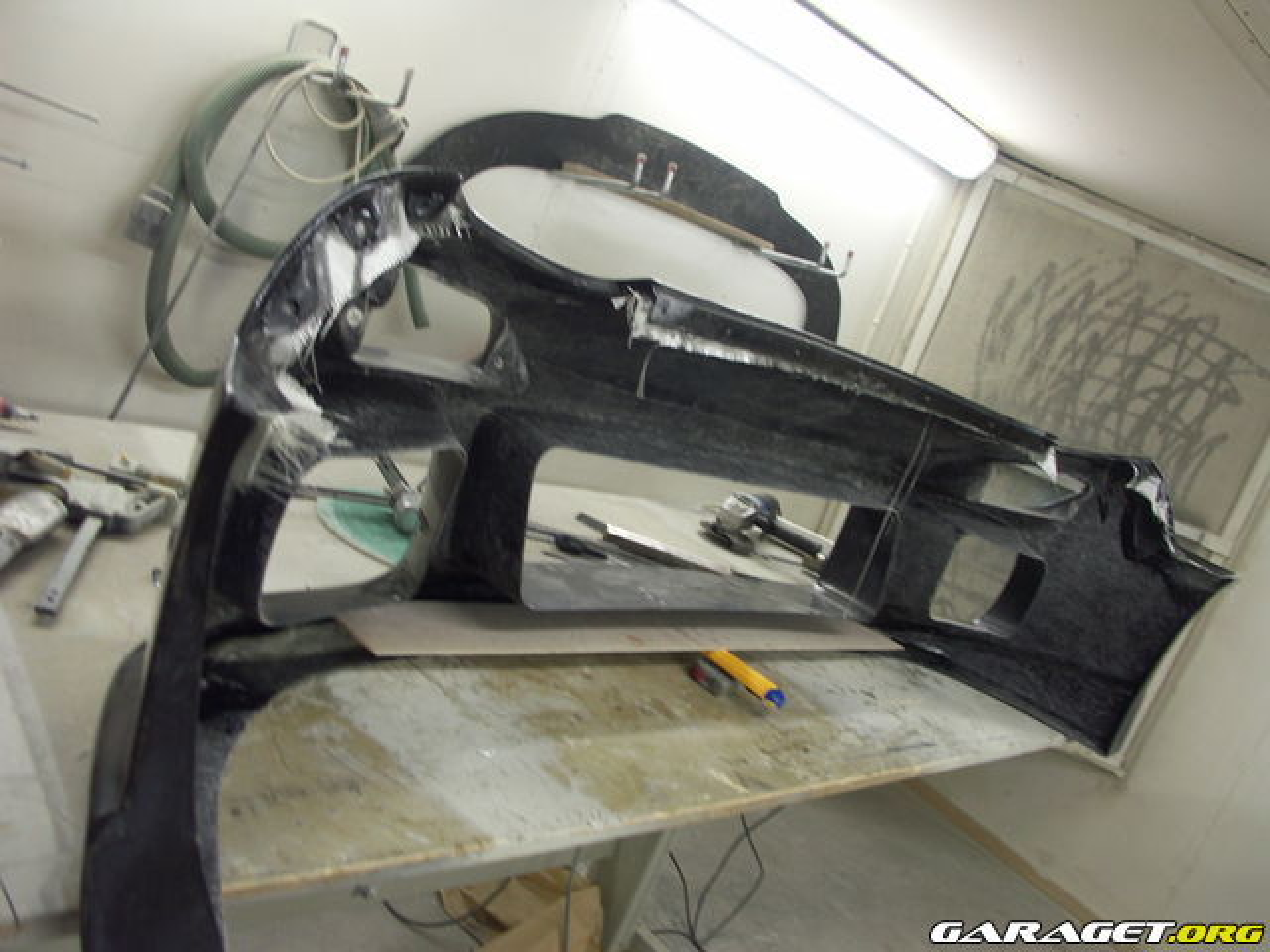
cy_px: 476
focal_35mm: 28
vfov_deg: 49.7
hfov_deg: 63.4
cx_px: 635
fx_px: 1027
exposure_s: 1/25
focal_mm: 7.21
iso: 100
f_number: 2.8
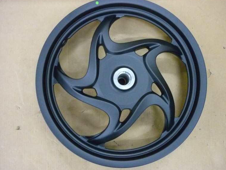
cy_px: 81
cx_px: 119
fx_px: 229
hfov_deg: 52.6
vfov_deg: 40.7
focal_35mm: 35
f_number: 2.8
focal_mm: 5.5
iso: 800
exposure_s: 1/20
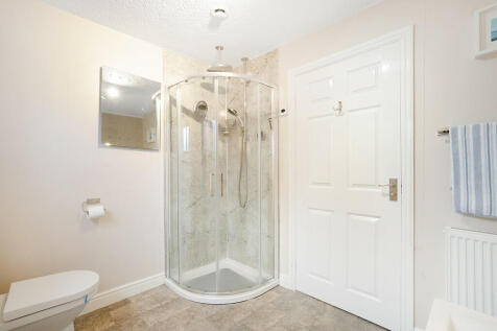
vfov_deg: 77.3
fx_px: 207
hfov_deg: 100.4
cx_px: 248
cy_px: 166
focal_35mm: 15
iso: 2000
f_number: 3.5
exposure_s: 1/80
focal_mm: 10
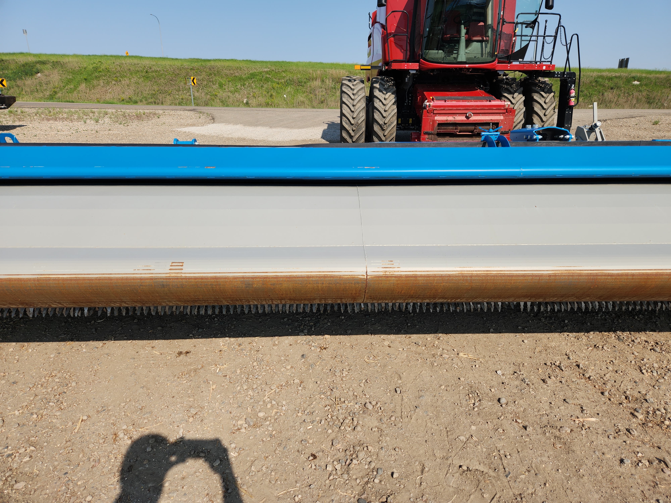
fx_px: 446
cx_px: 336
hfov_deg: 73.9
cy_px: 252
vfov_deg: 58.9
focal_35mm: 23
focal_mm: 5.4
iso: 20
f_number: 1.8
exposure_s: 1/2234
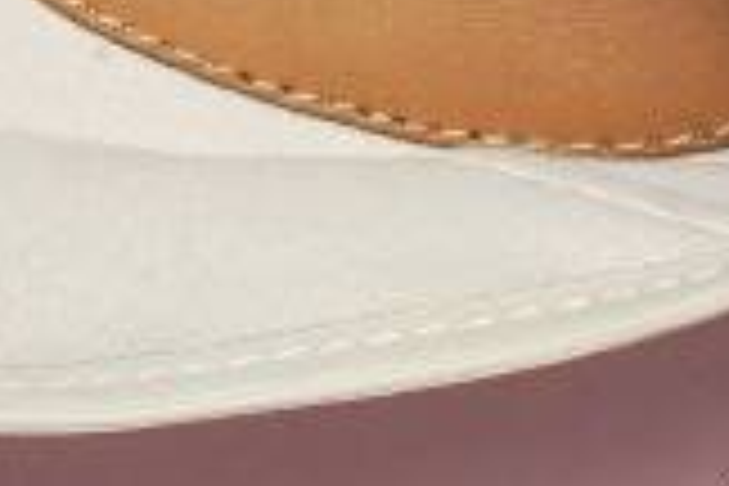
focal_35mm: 421
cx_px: -644
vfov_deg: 3.2
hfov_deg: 4.8
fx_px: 8525
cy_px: -794
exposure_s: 1/5
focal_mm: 35
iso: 100
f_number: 11
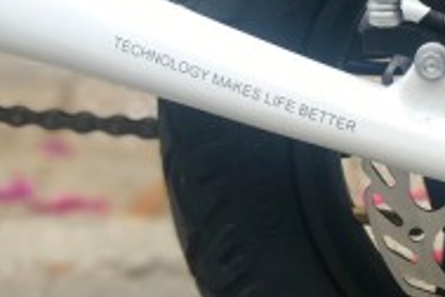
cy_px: 205
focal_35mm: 201
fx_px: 2484
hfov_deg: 10.0
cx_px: 596
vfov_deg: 6.8
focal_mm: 6.6
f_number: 2.8
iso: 20
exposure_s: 1/50
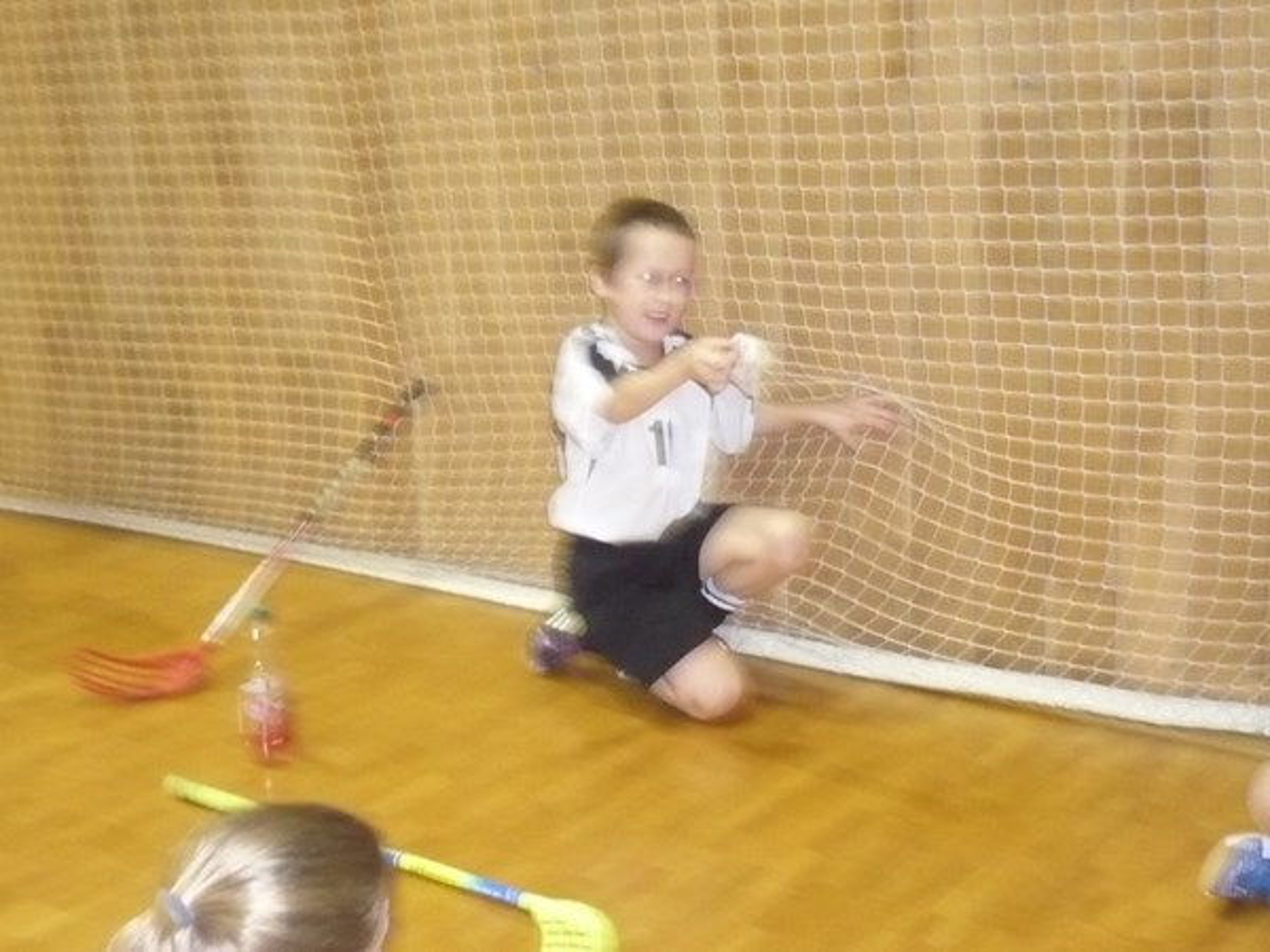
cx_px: 635
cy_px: 476
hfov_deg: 31.7
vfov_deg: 24.0
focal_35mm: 61
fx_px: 2238
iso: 640
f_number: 3.2
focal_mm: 7.5
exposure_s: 1/30
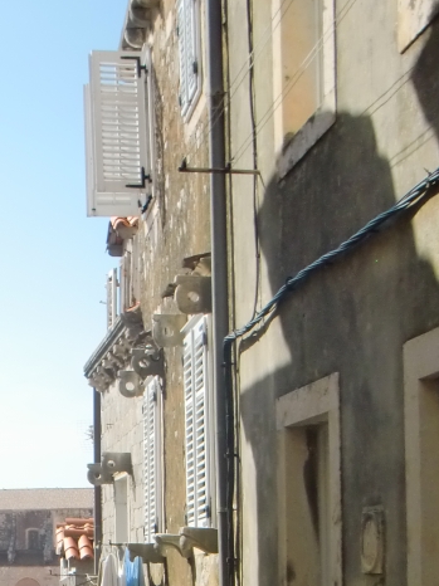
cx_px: 23
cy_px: 647
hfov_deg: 16.7
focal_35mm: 87
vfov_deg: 21.4
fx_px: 1472
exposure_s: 1/200
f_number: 8.9
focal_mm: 6.66
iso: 100
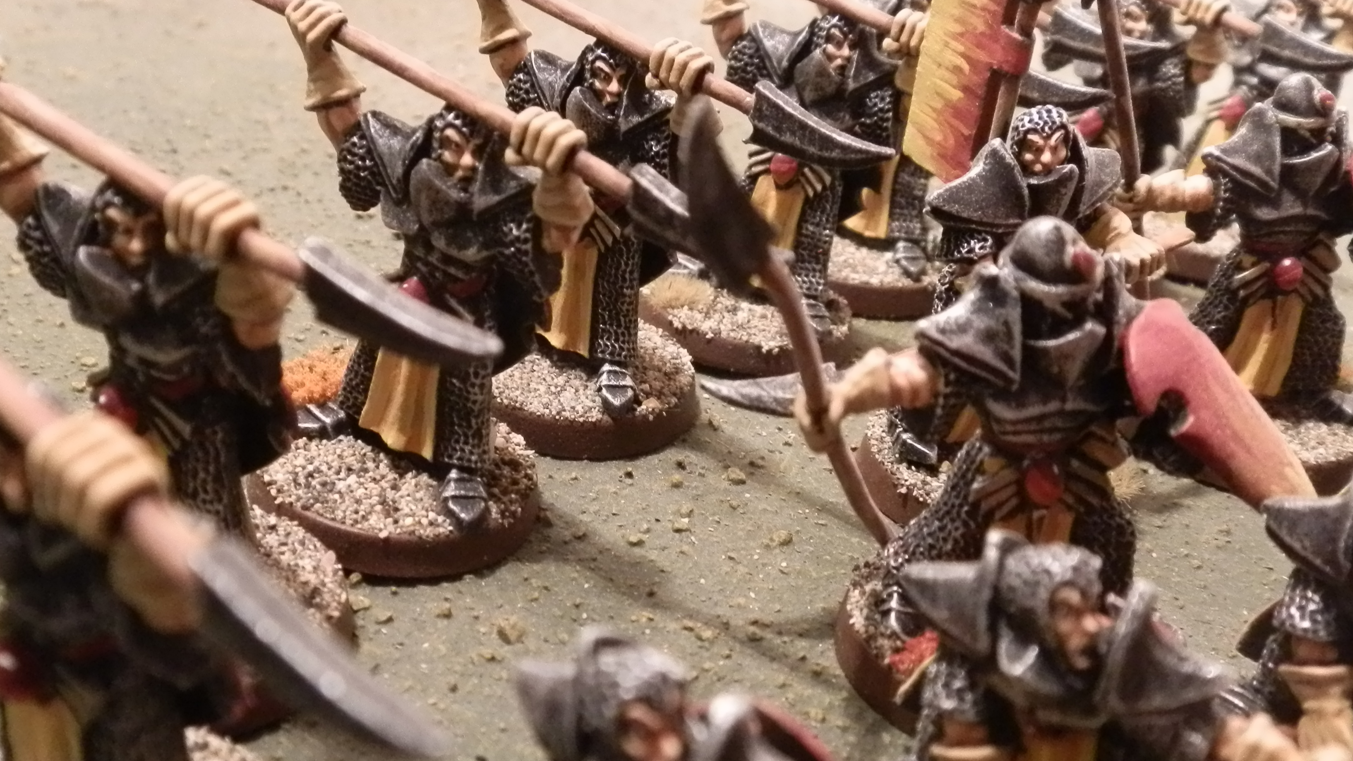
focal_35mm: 40
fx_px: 1435
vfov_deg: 29.7
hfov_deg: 50.4
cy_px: 406
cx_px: 608
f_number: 3.1
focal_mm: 5
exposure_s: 1/40
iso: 400
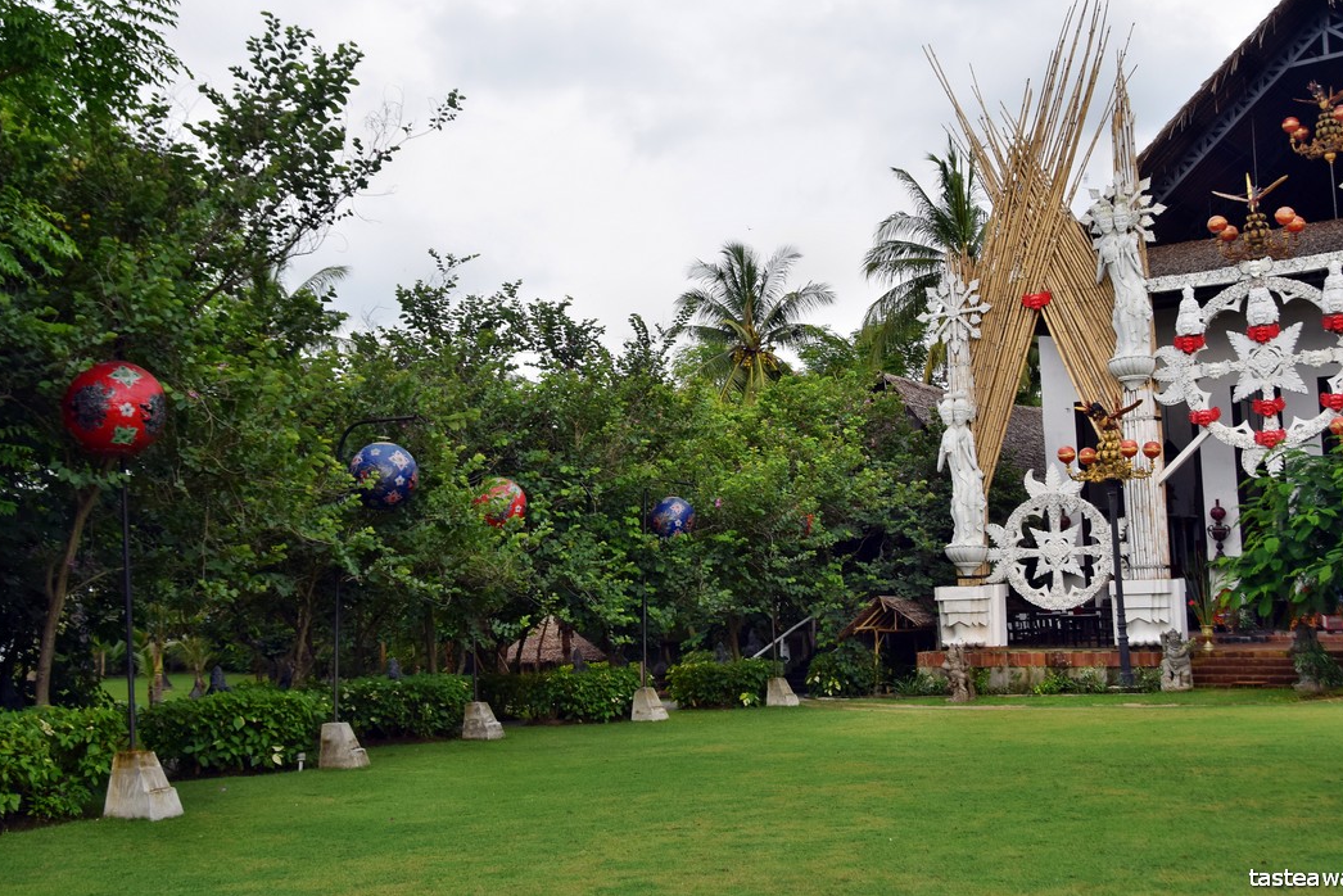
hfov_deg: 44.9
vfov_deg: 30.8
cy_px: 416
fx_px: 1625
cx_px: 684
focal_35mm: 44
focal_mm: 27
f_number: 5.6
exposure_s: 1/80
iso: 125
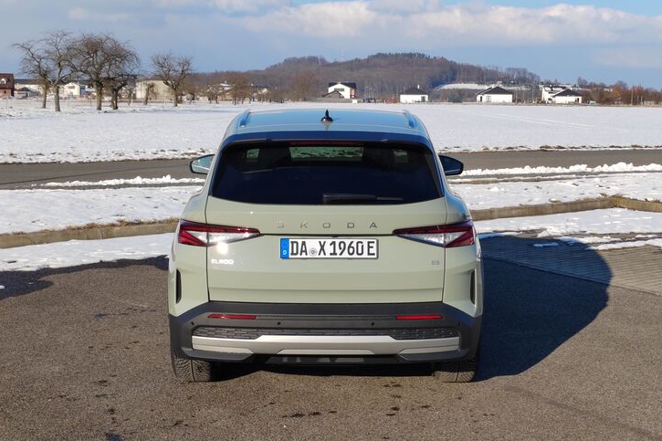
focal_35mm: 57
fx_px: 1048
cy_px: 249
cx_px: 331
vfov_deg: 23.8
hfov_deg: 35.1
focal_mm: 5.52
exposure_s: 1/1400
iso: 100
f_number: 1.9
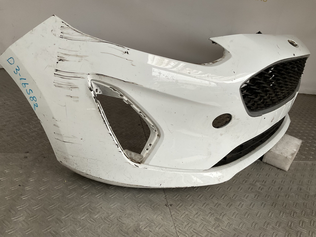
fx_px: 265
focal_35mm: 29
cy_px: 118
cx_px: 158
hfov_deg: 61.7
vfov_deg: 48.2
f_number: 1.8
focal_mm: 3
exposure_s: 1/50
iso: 64
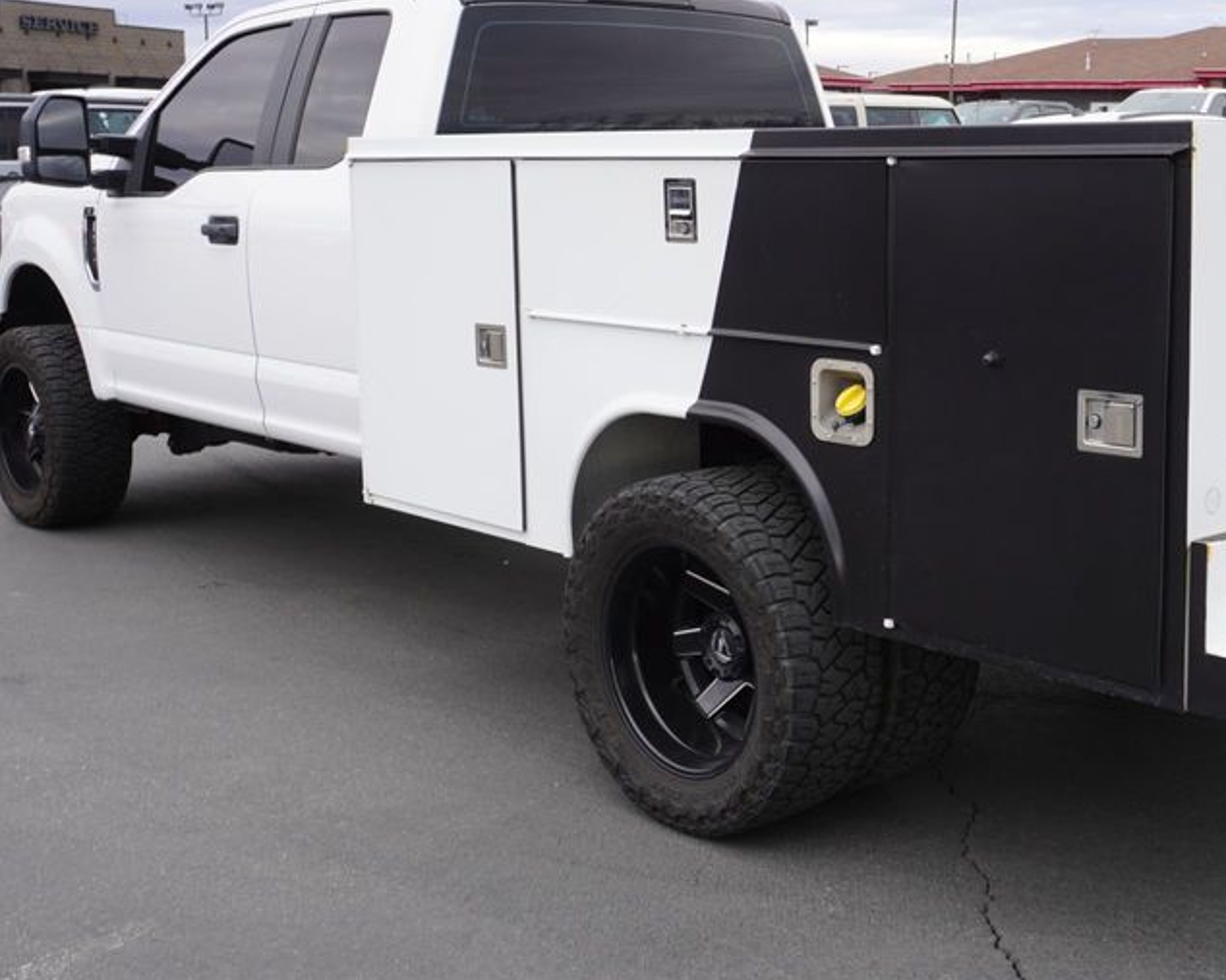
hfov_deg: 38.4
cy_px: 412
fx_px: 1733
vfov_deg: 31.5
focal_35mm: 48
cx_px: 835
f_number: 6.3
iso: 100
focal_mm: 21
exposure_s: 1/100
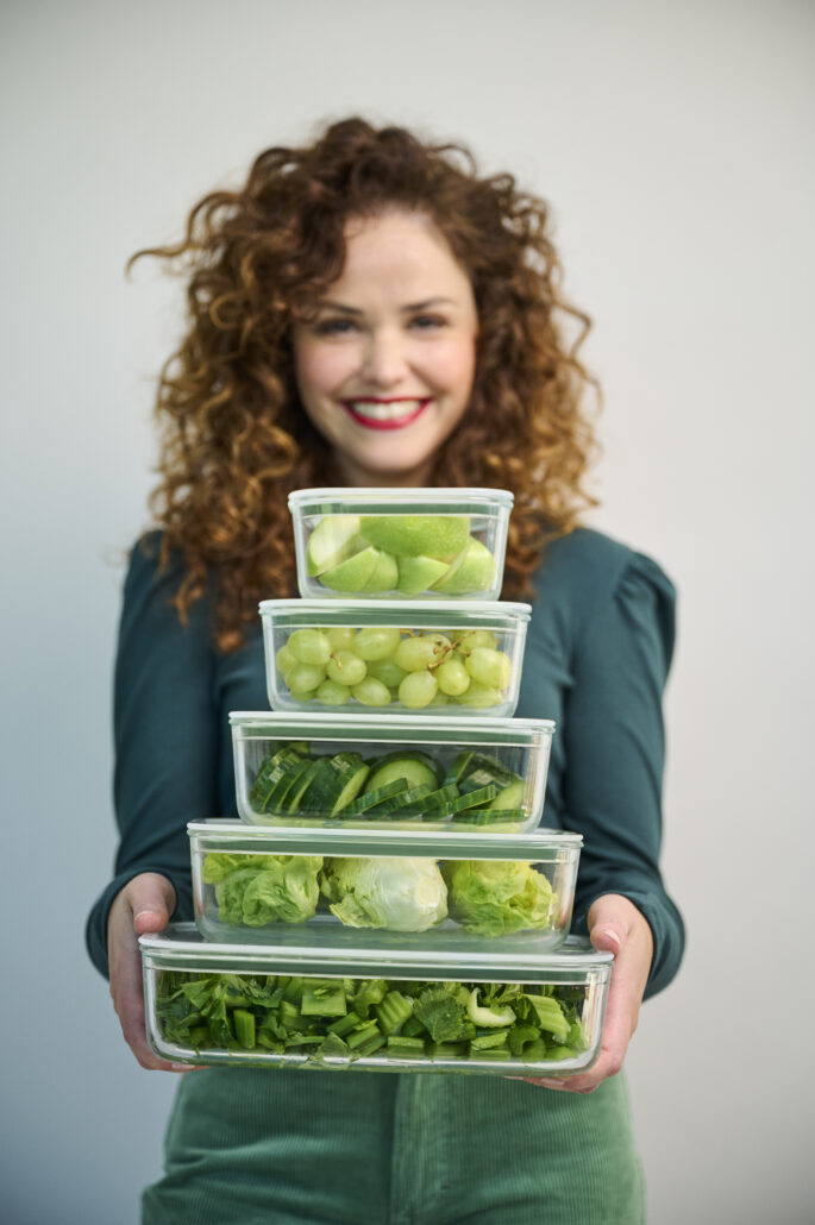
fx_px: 2109
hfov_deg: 21.9
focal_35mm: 62
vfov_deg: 32.4
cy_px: 612
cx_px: 408
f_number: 2.8
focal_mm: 62
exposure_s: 1/500
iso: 400
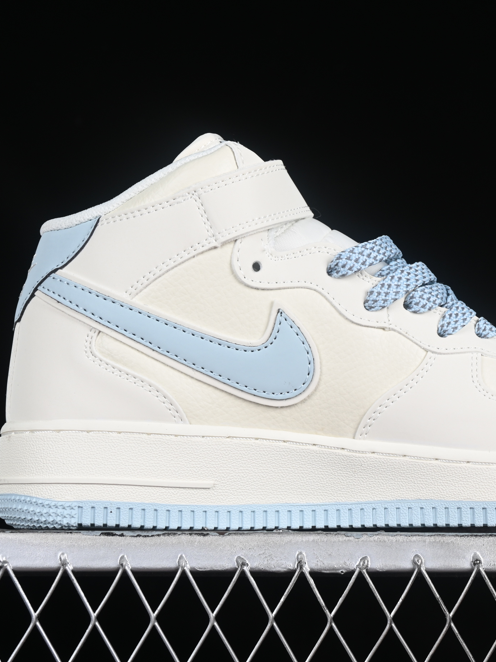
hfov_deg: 13.5
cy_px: 332
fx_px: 2083
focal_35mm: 109
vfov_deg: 18.0
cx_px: 348
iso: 160
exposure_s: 1/100
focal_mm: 50
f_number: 8
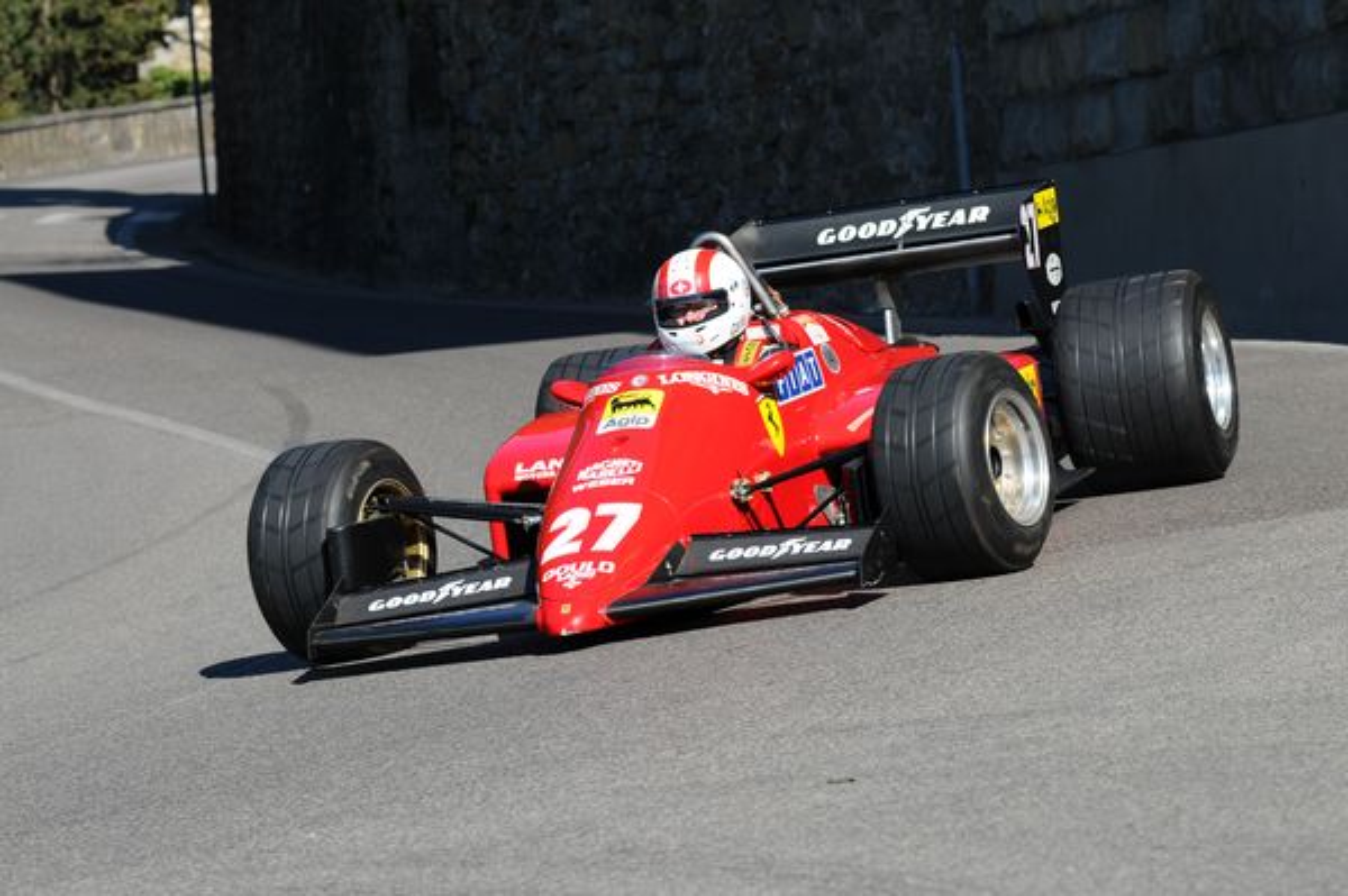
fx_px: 6285
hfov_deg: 12.2
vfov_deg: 8.2
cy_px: 448
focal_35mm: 168
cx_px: 674
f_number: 6.3
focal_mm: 112
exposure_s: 1/500
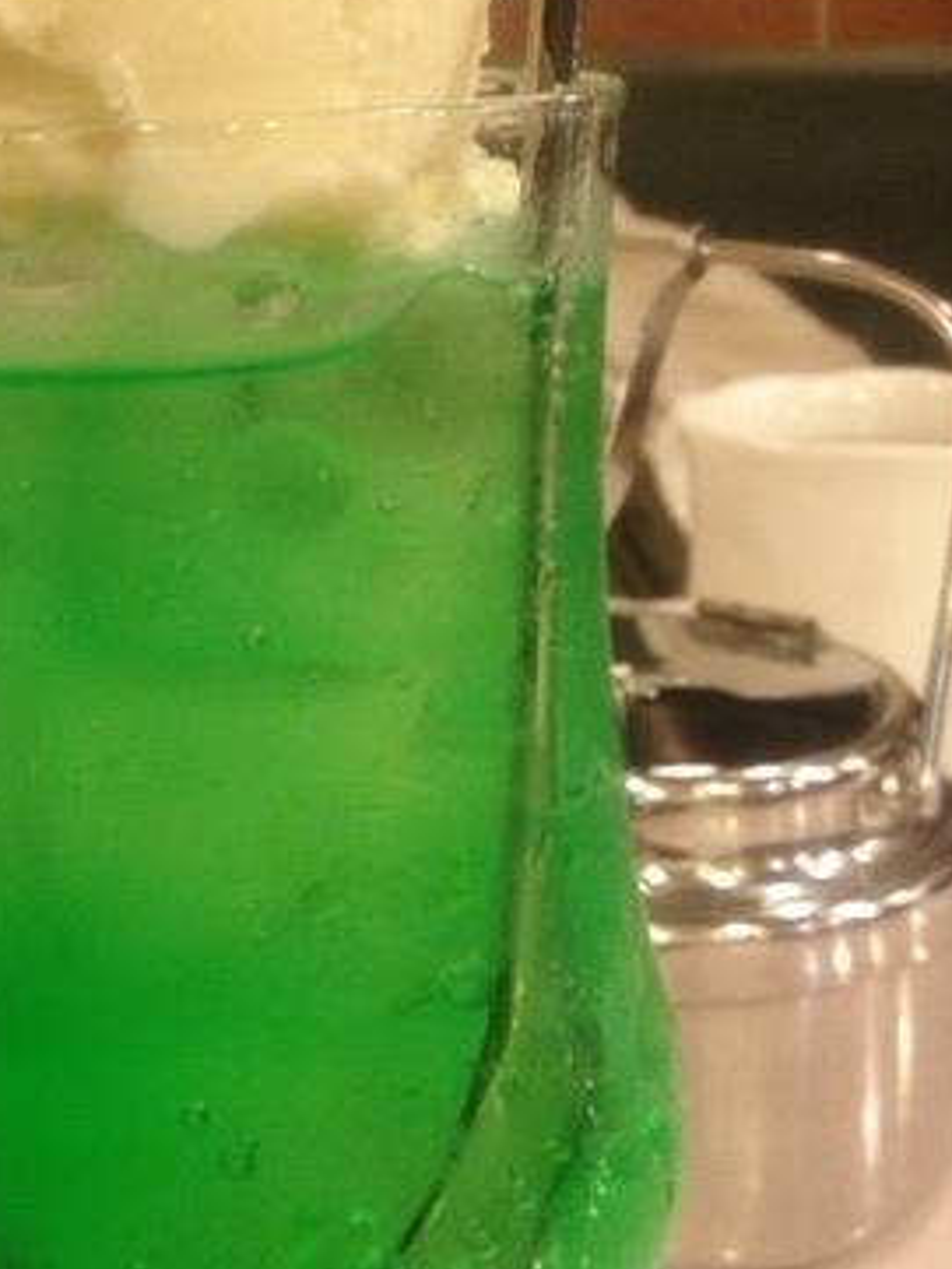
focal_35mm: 62
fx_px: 2272
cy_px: 510
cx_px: 204
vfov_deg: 31.1
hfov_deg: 23.4
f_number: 2.4
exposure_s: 1/20
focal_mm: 4.28
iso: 200
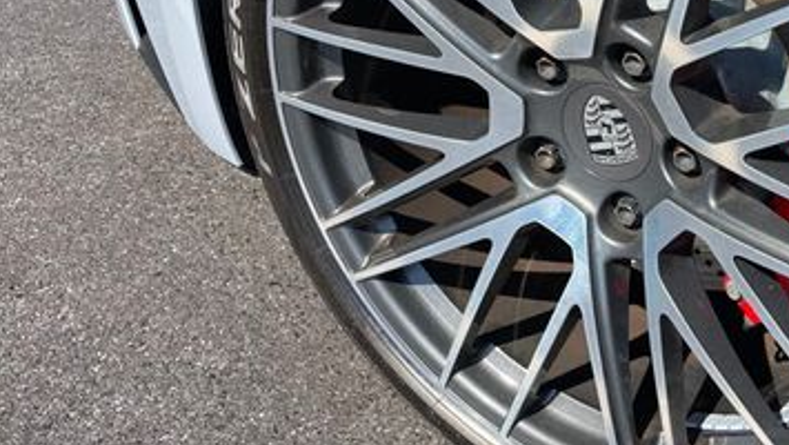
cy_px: 91
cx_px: 602
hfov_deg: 36.8
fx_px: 1151
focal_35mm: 55
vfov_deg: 21.6
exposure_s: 1/1230
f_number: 1.8
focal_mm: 3.99
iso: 20
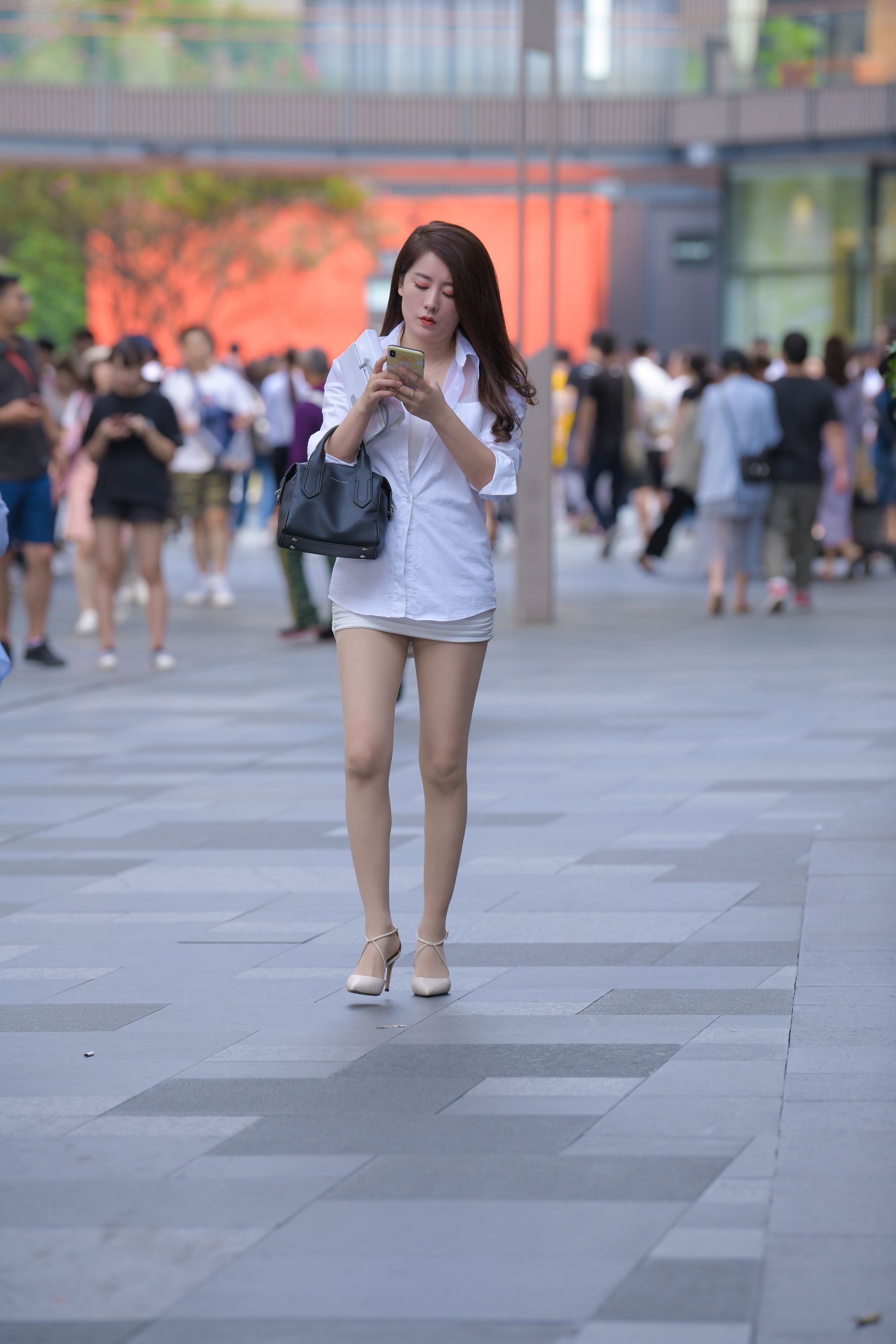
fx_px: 6346
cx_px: 448
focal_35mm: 170
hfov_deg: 8.1
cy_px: 672
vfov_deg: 12.1
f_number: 4
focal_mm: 170
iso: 400
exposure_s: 1/800
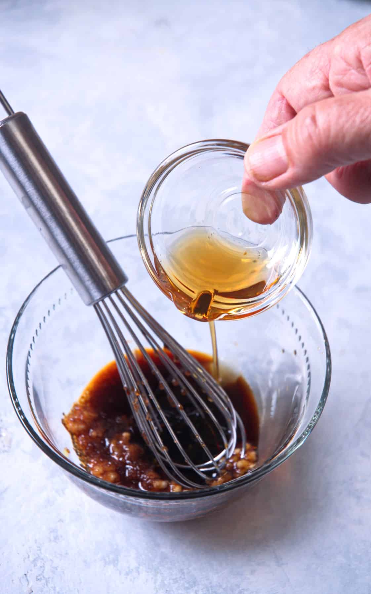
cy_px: 297
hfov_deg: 13.8
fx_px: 1537
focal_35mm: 95
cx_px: 183
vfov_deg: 21.9
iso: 100
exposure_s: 1/125
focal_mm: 62
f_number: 7.1
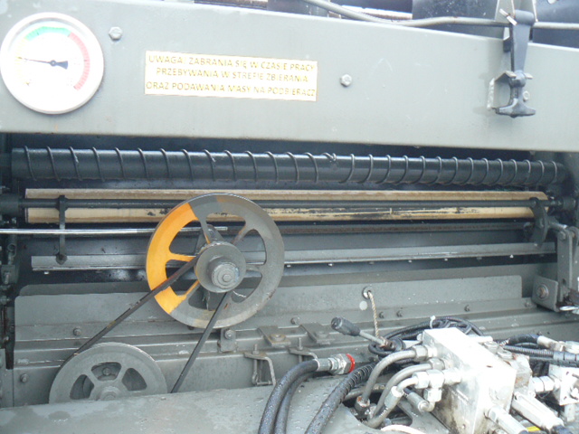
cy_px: 217
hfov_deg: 51.4
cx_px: 290
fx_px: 602
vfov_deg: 39.7
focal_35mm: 36
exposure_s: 1/30
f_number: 2.8
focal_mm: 6
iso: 160
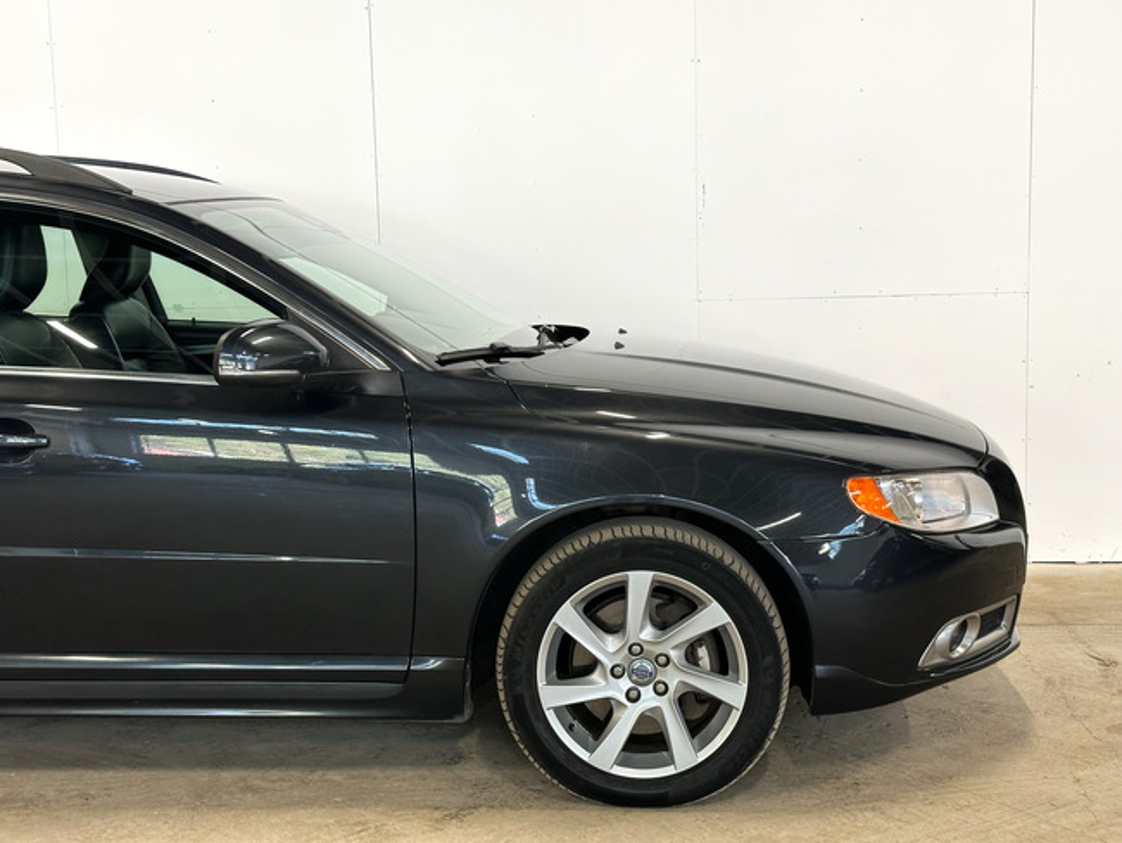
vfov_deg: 30.3
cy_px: 422
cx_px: 561
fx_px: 1556
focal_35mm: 48
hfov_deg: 39.6
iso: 80
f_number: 1.8
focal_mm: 6.86
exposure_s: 1/50
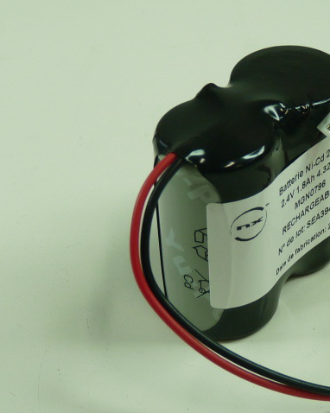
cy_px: 206
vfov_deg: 18.8
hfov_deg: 15.0
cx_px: 250
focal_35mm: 102
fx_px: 1246
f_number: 3
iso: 100
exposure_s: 1/50
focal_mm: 7.8
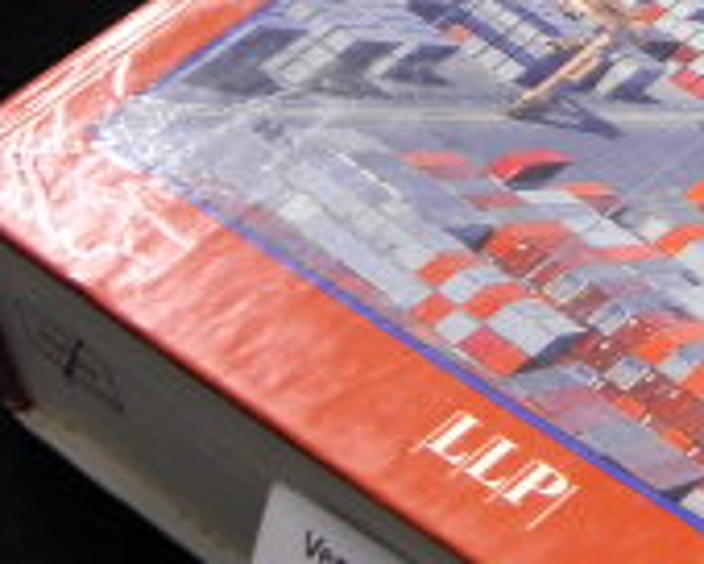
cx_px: 1184
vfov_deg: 11.0
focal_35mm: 140
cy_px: 265
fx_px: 2917
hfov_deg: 12.7
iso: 200
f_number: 3.7
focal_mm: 6.8
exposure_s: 1/40
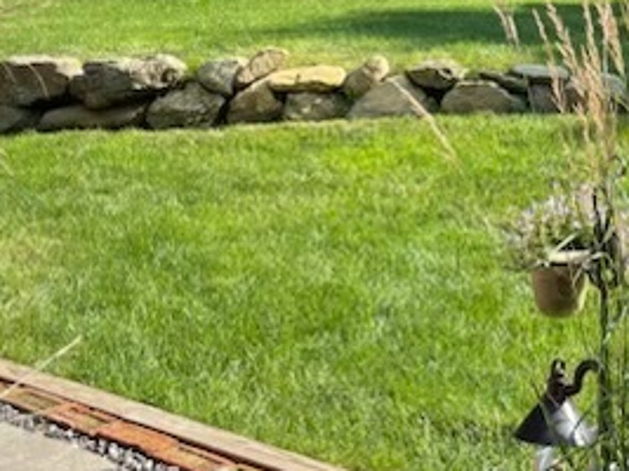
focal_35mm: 78
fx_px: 1417
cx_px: 596
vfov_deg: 18.0
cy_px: -78
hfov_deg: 24.2
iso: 32
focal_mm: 4.2
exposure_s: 1/670
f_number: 1.6
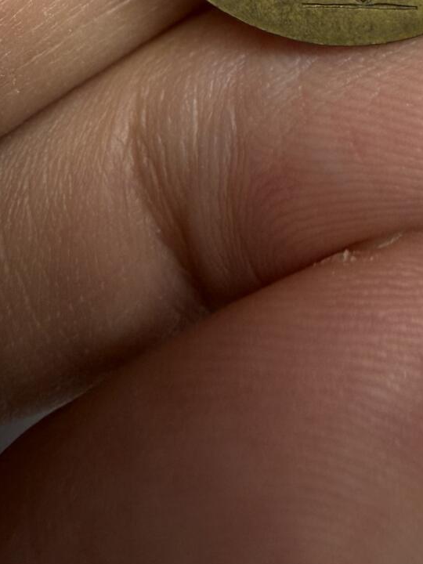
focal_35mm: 65
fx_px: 1059
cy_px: -136
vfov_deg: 26.2
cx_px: 327
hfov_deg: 22.3
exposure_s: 1/121
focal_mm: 2.22
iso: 50
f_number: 2.2
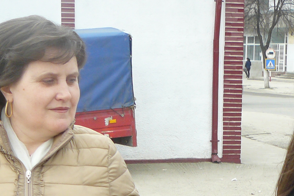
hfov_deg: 19.2
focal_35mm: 106
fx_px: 865
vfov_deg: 12.4
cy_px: 277
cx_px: 207
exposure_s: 1/80
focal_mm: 6
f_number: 2.8
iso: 100
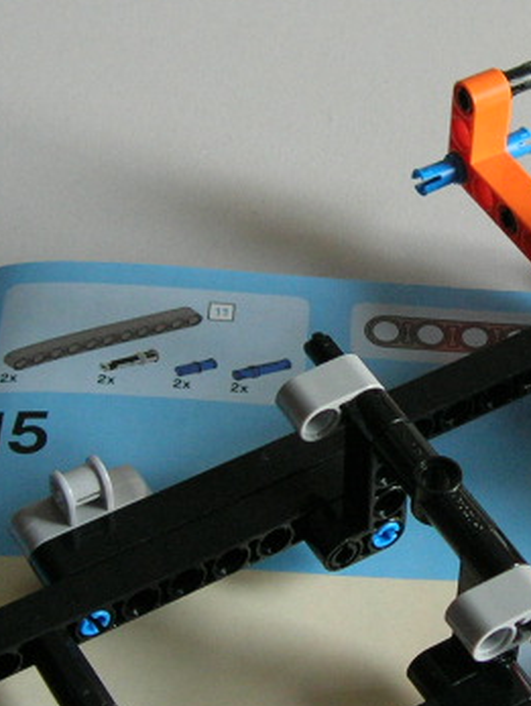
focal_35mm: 112
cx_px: 525
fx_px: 2287
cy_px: 295
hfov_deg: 13.1
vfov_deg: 17.5
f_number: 2.8
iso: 111
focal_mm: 7.8
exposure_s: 1/3.9
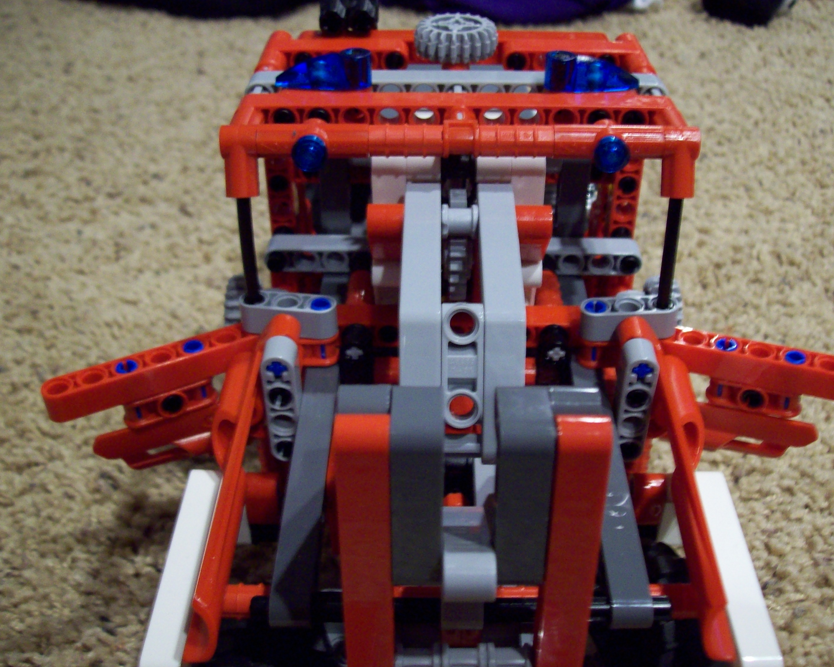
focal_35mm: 38
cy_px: 336
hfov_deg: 47.9
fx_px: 938
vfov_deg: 39.2
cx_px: 435
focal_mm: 6
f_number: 2.7
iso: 200
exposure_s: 1/8
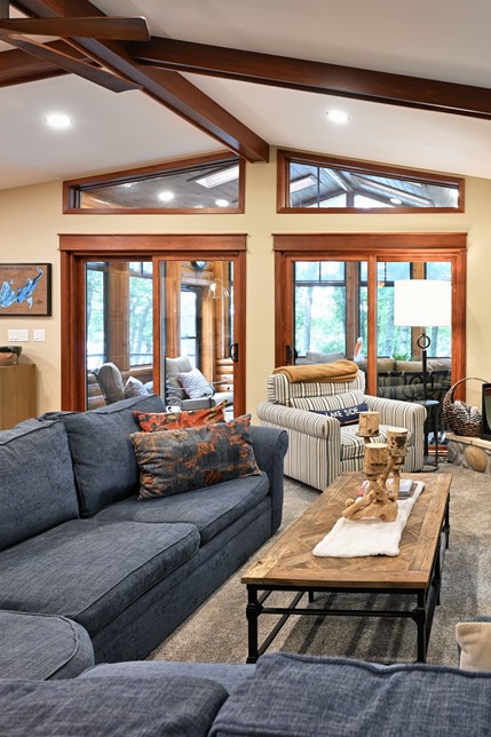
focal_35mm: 27
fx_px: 553
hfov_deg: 42.7
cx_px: 466
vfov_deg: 67.2
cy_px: 326
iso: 400
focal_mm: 16
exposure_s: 1/6
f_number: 5.6
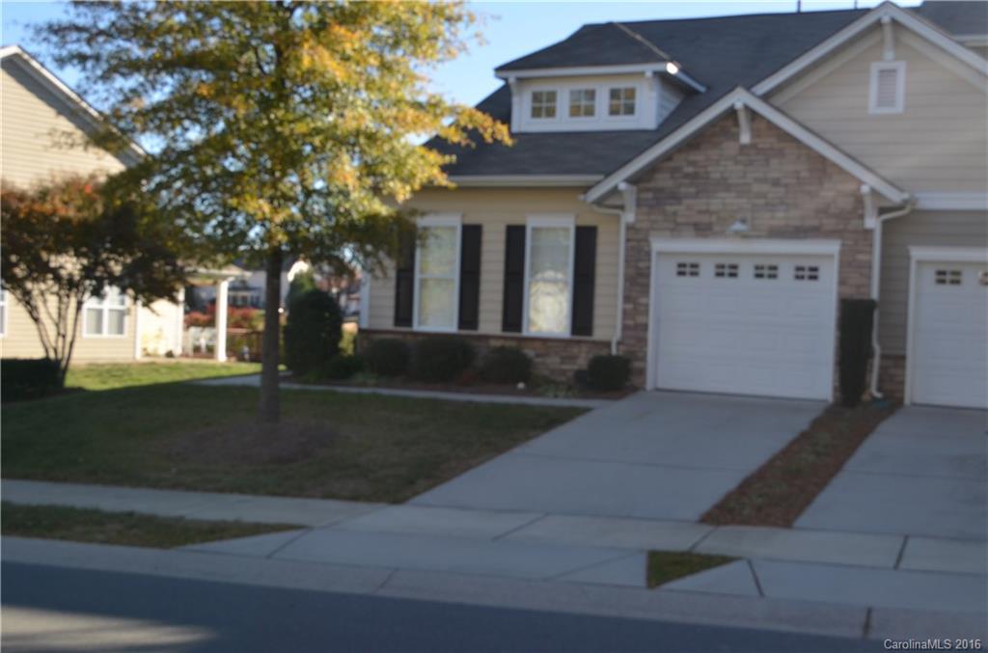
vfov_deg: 29.7
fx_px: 1232
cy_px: 326
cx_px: 494
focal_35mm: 45
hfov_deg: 43.7
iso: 200
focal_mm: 30
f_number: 7.1
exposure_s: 1/200
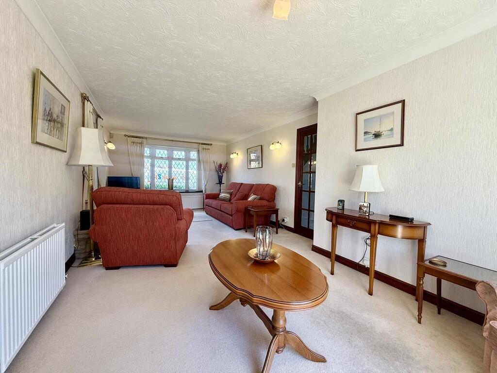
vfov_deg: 85.7
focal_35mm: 14
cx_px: 248
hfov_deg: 102.1
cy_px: 186
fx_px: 201
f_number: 2.2
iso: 64
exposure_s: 1/104
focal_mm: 2.22
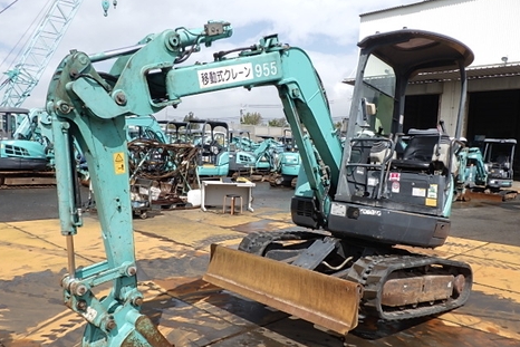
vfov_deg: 43.5
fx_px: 433
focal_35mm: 30
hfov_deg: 61.9
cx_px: 258
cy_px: 197
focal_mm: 5
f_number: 4.2
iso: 125
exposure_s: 1/1000
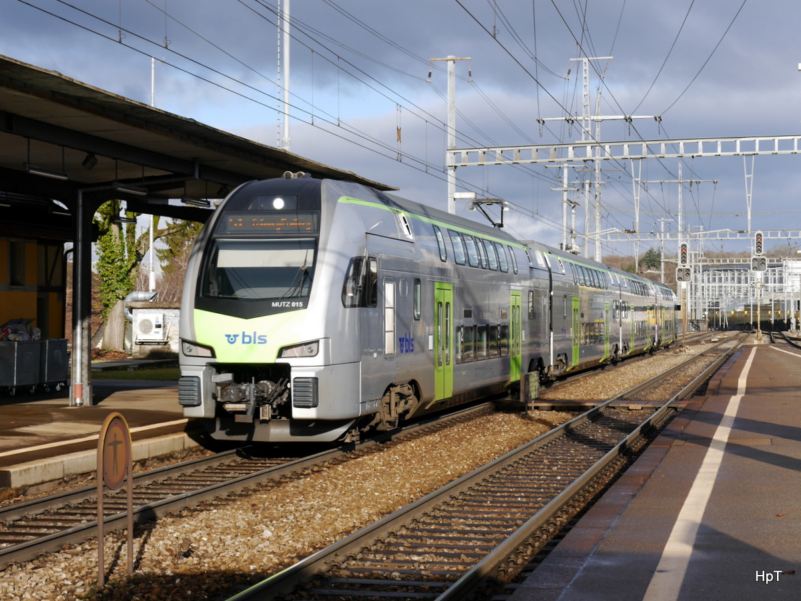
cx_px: 400
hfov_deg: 26.3
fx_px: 1712
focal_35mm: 74
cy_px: 300
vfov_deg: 19.9
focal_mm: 37
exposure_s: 1/250
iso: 160
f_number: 8
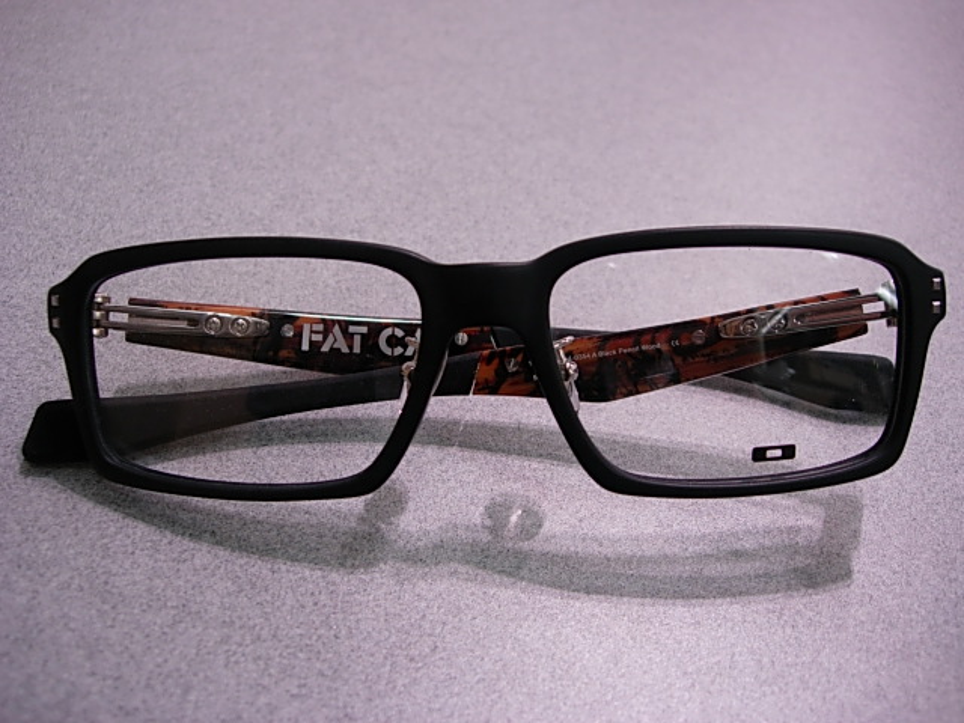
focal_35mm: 38
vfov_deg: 37.7
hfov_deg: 49.0
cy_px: 362
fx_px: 1058
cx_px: 482
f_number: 2.8
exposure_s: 1/32
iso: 66
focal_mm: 7.8
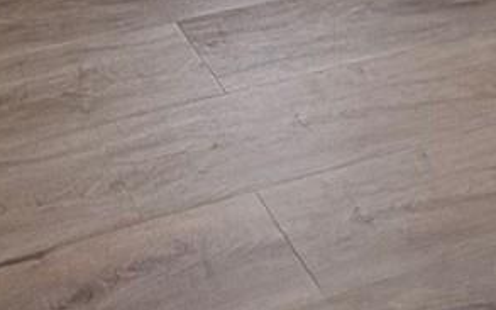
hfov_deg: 24.2
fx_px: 1095
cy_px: -620
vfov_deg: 10.8
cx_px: -19
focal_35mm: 81
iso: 64
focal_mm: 2.22
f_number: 2.2
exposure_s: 1/159
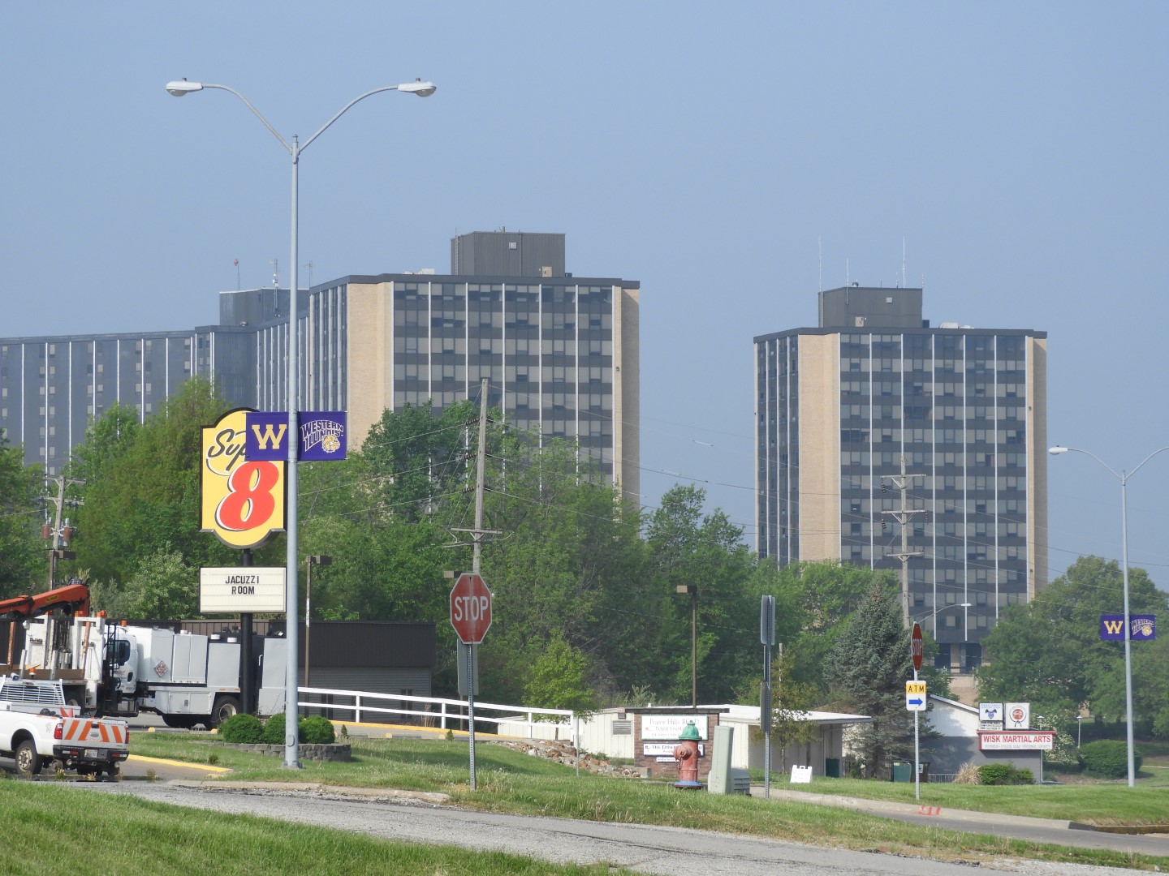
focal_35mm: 150
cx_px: 584
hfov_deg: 13.2
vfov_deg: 9.9
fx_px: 5066
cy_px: 438
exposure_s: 1/640
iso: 100
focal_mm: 26.9
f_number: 5.2
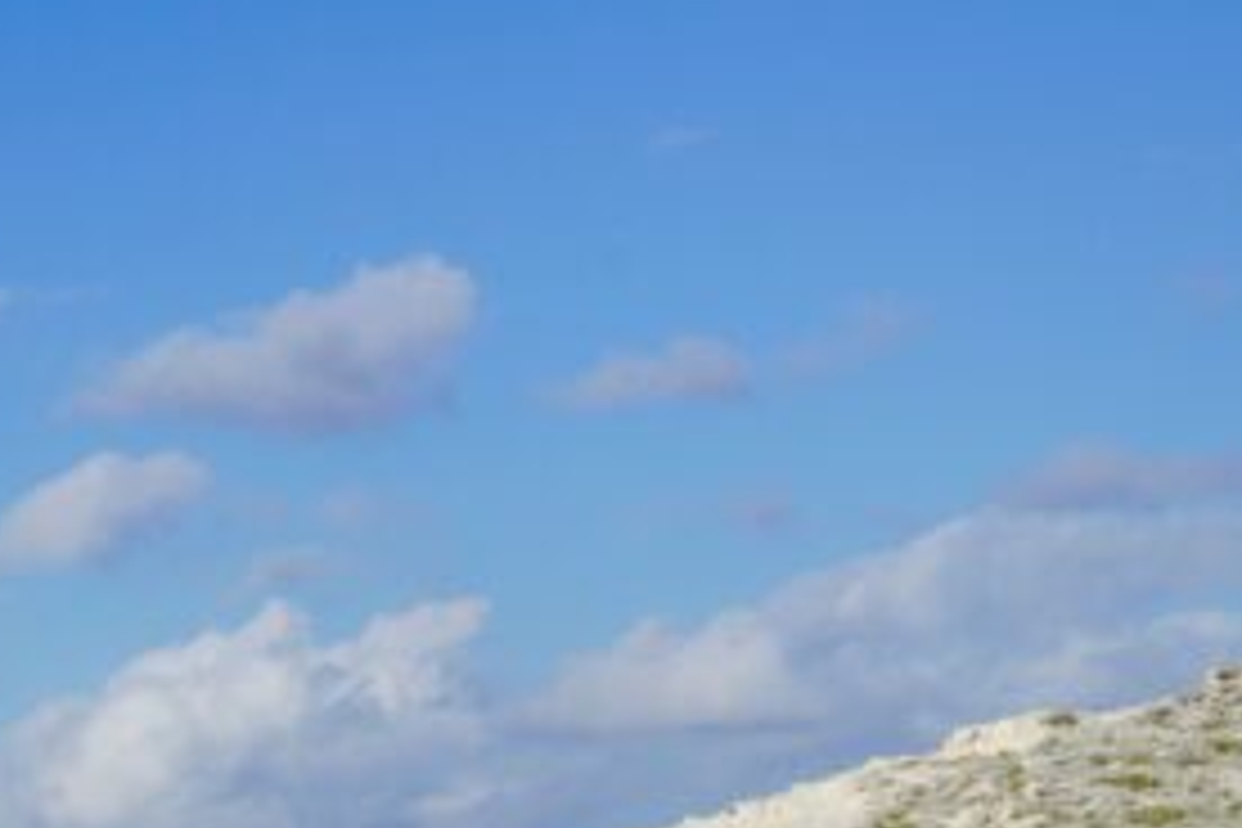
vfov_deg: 12.7
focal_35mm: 100
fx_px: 3450
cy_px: 1393
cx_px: -864
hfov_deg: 17.3
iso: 100
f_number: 10
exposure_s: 1/200
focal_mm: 27
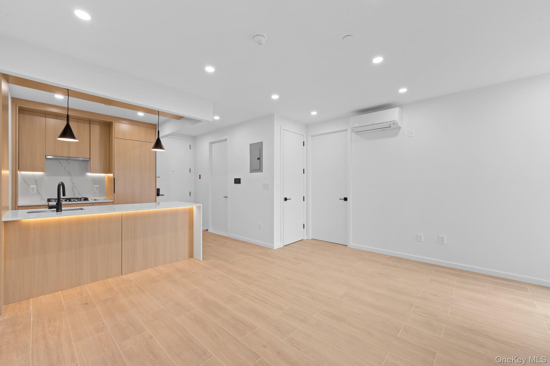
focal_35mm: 14
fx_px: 214
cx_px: 275
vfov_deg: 81.2
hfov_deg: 104.3
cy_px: 183
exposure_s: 1/5
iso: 400
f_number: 10
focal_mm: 14
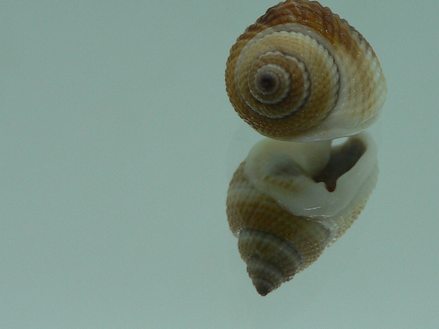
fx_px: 824
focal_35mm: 65
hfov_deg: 29.6
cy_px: 74
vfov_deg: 22.3
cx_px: 300
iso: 80
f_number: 2.8
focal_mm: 4.6
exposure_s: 1/80
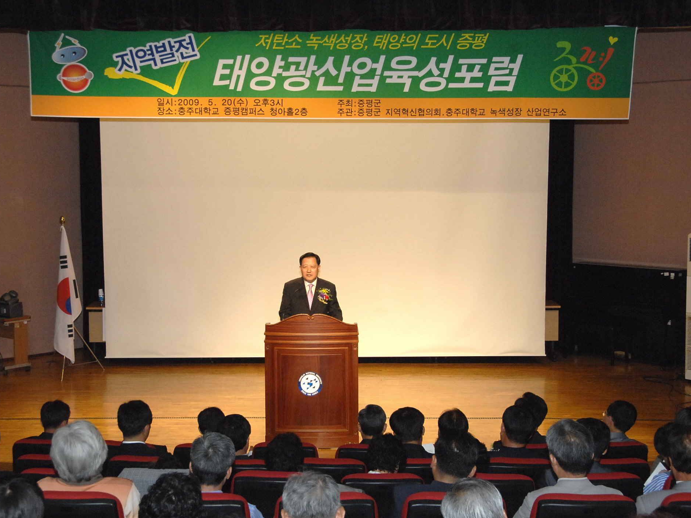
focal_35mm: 59
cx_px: 306
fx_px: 1178
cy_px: 261
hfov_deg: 32.7
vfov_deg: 24.8
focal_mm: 36
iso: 800
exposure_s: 1/180
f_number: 6.7
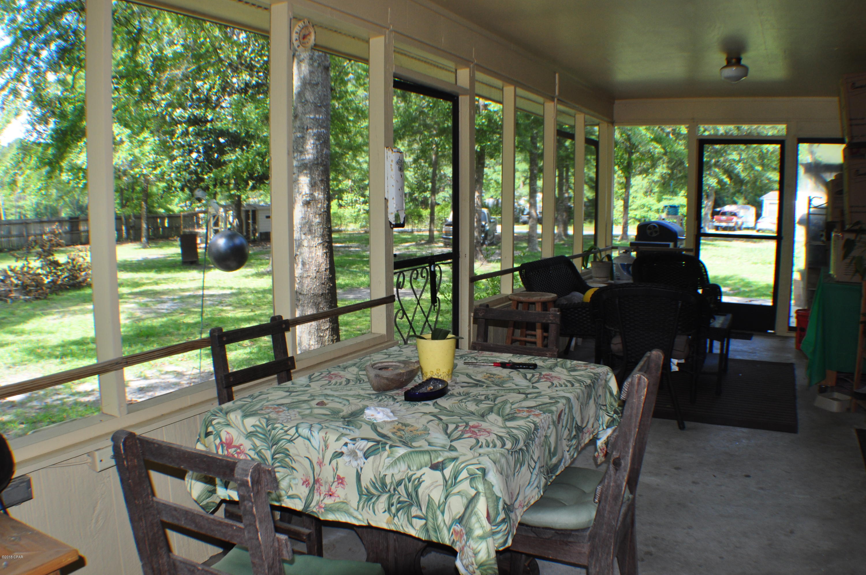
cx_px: 433
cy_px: 288
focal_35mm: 36
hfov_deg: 53.2
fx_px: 865
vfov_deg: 36.8
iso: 360
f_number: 8
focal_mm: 24
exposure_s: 1/60
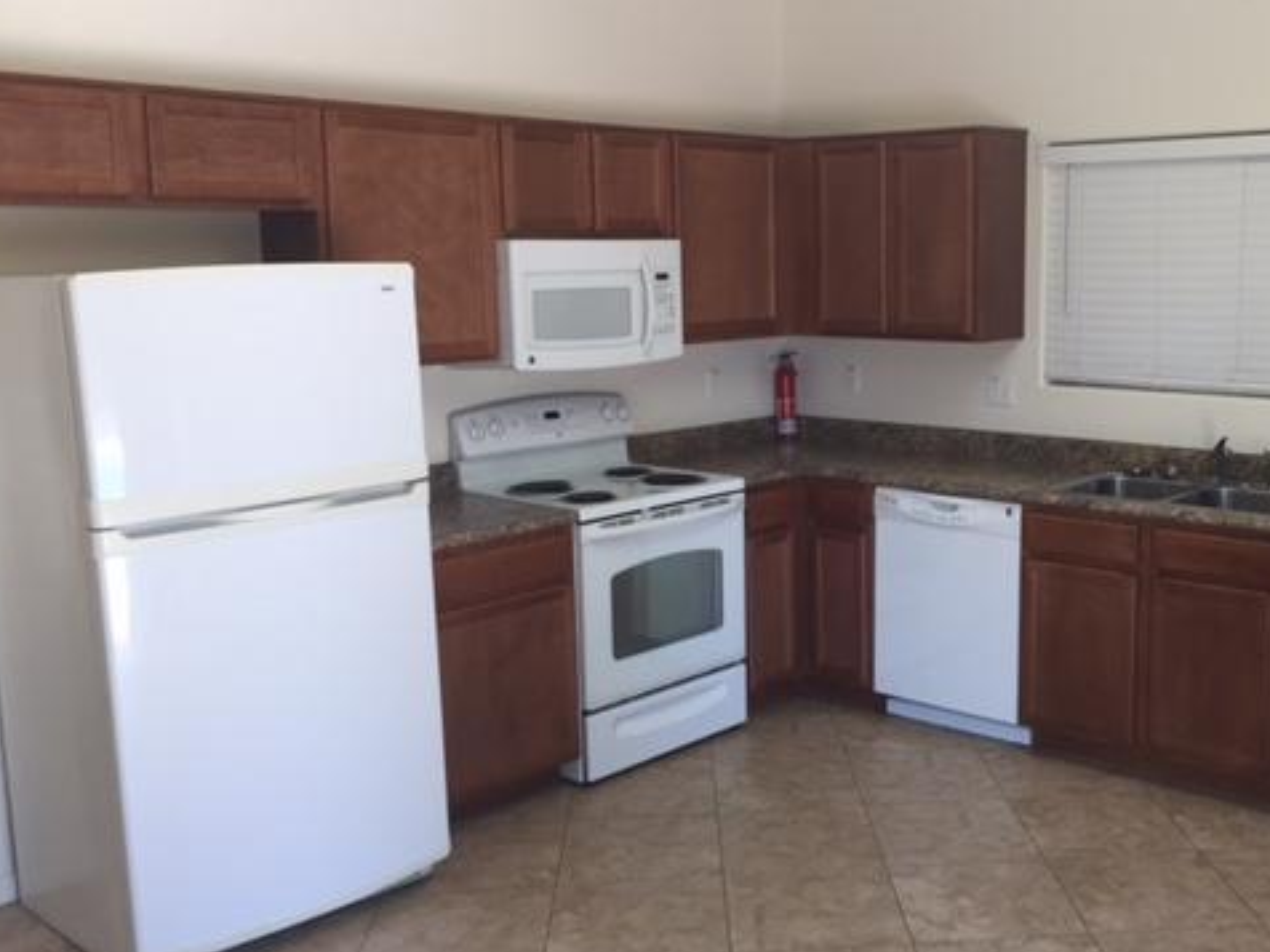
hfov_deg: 47.2
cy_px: 461
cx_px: 830
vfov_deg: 36.8
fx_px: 1431
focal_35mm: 39
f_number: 2.2
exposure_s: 1/60
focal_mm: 4.15
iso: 40
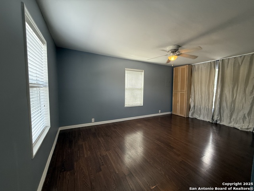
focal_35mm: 14
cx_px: 127
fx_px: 103
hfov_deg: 102.1
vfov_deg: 85.7
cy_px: 96
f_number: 2.2
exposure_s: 1/120
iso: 320
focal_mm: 2.22
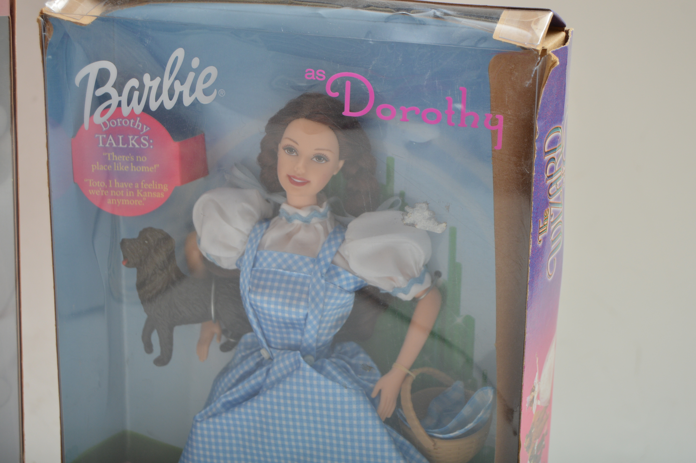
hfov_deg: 24.6
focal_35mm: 82
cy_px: 232
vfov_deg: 16.5
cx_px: 348
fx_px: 1594
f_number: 5.6
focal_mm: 55
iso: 200
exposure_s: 1/200
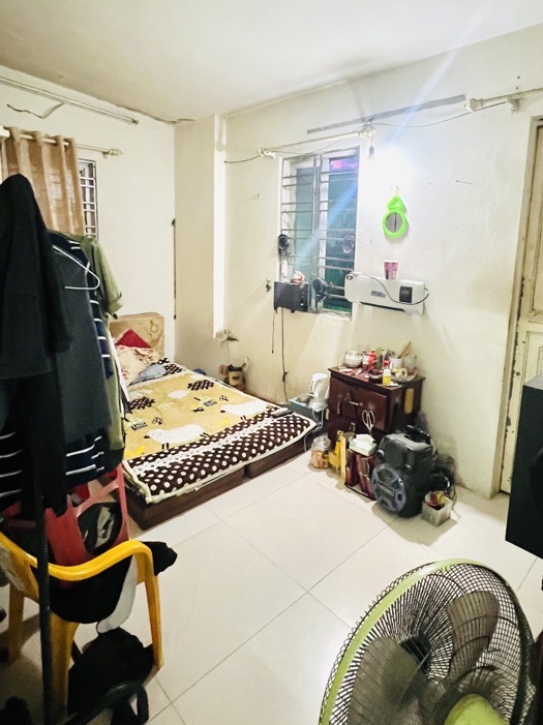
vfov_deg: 83.9
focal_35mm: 19
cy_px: 301
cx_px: 302
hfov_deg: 68.4
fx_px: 398
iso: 640
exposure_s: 1/34
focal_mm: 1.57
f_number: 1.8
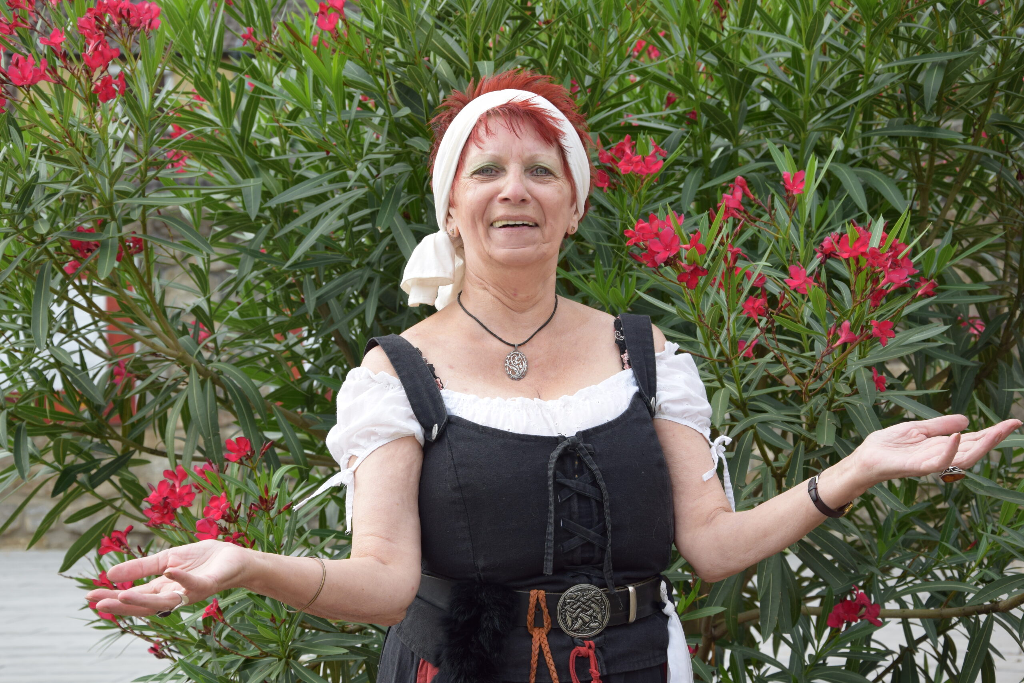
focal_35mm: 78
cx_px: 512
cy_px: 342
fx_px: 2219
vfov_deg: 17.5
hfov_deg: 26.0
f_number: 8
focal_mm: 52
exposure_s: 1/250
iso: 250
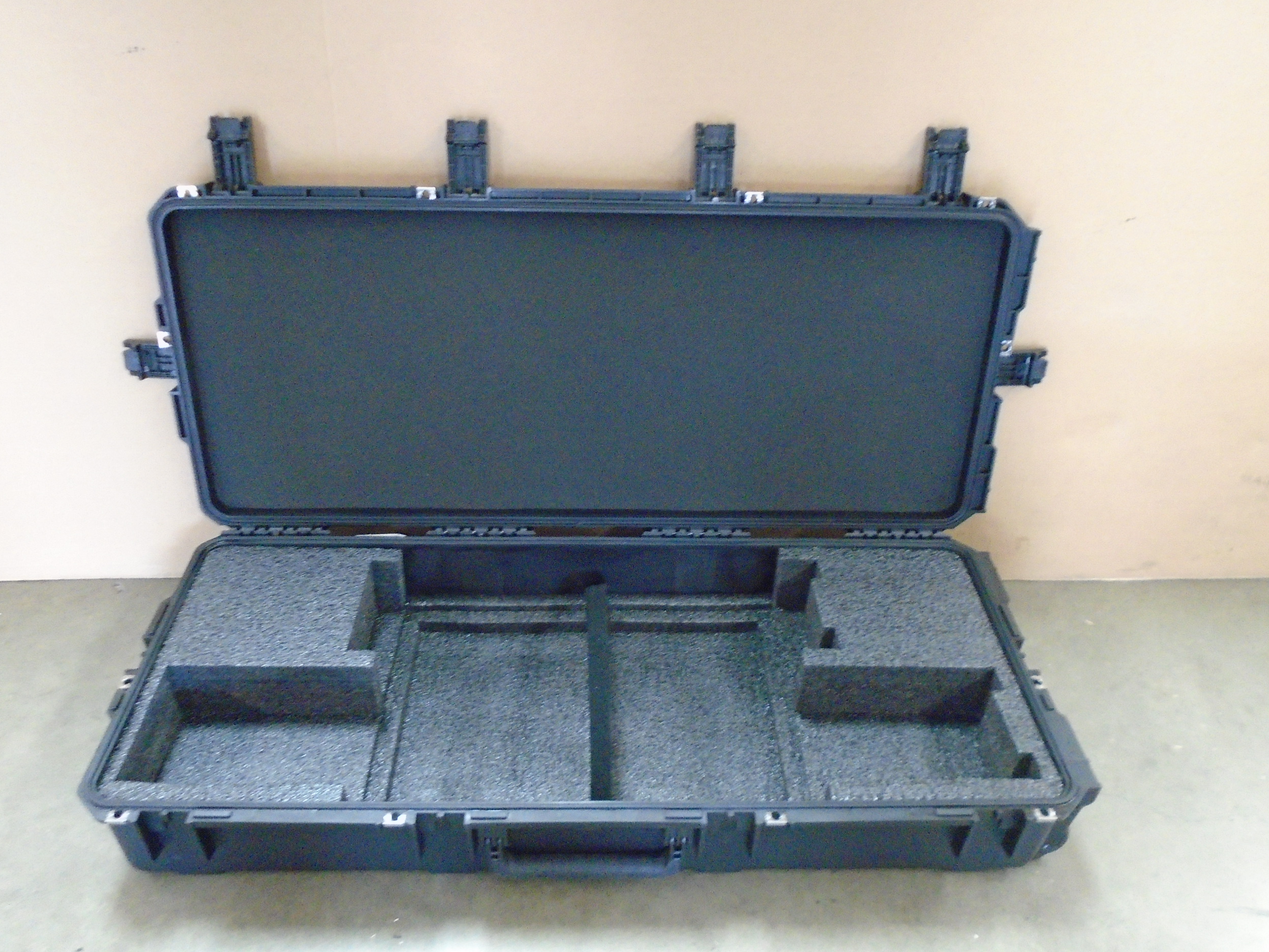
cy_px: 484
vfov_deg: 51.4
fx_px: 990
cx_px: 622
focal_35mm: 27
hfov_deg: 65.3
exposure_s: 1/15
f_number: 3.2
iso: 800
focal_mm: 4.6
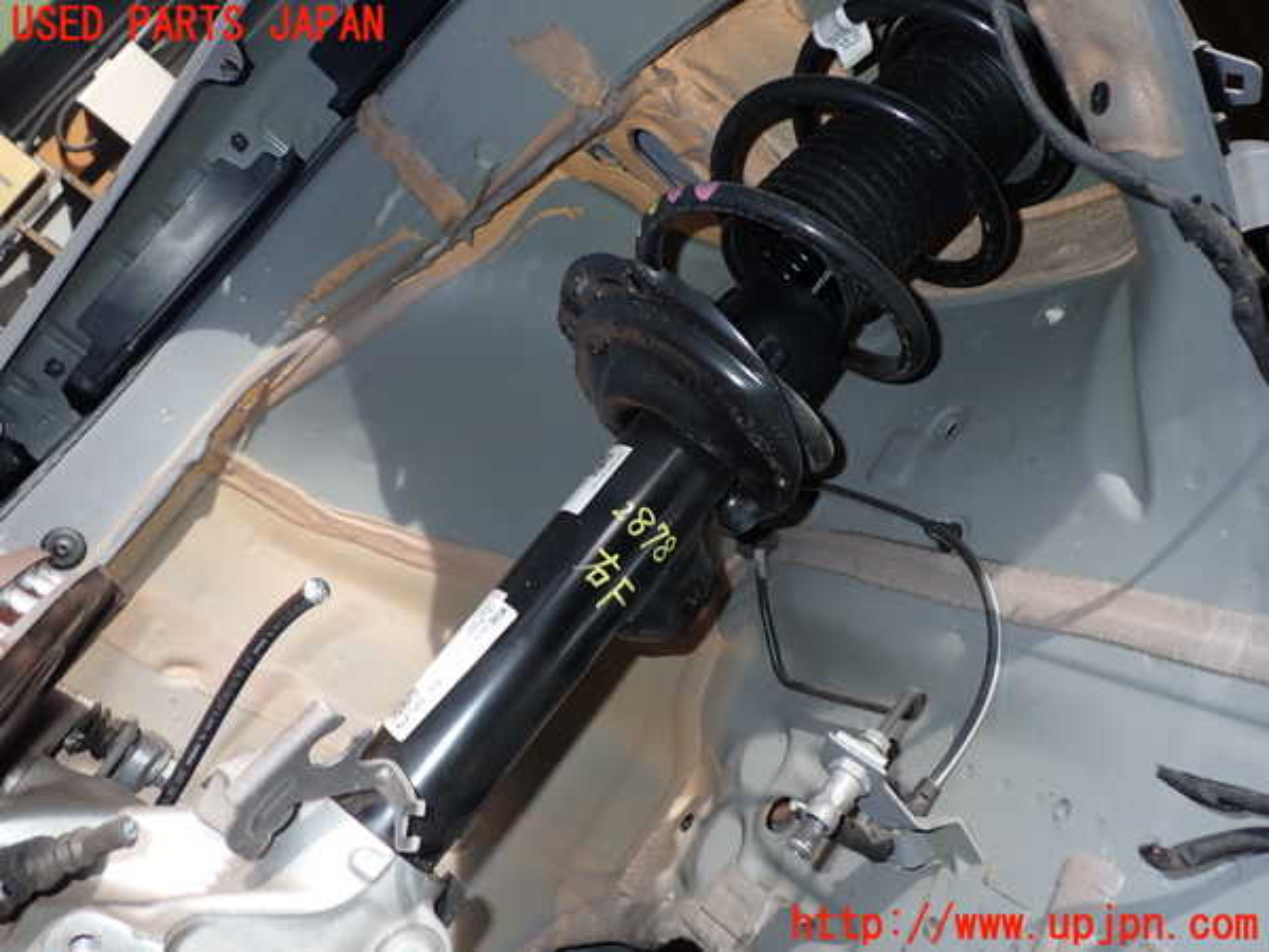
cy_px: 476
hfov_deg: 60.0
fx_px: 1100
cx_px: 634
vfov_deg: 46.8
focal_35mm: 30
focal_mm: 5.4
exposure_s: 1/30
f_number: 6.3
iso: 100
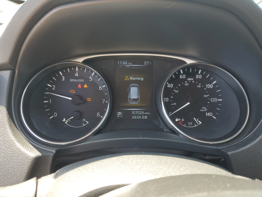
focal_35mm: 26
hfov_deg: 67.3
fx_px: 197
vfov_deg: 53.1
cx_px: 131
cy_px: 98
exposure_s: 1/152
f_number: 1.5
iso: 50
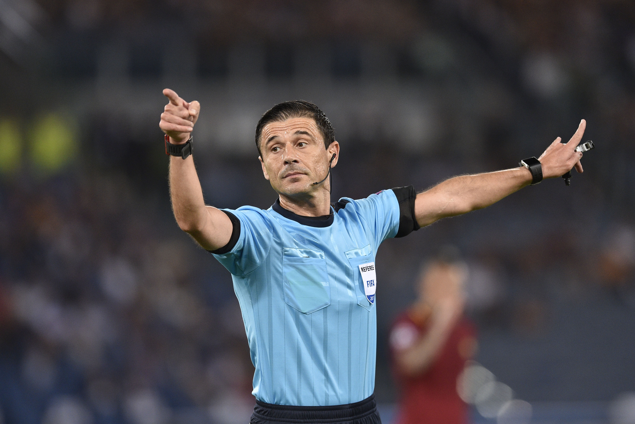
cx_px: 318
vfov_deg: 3.4
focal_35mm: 400
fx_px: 7055
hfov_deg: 5.2
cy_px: 212
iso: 2500
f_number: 3.5
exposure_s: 1/1000
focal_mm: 400
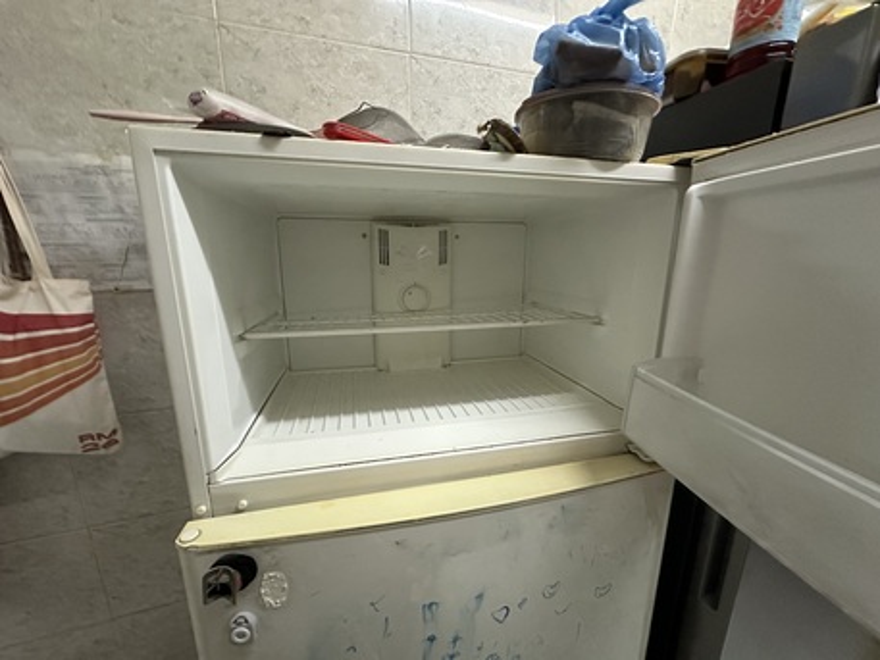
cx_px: 440
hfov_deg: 102.0
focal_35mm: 14
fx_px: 356
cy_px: 330
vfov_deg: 85.7
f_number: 2.2
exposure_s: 1/60
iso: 1000
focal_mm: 2.22
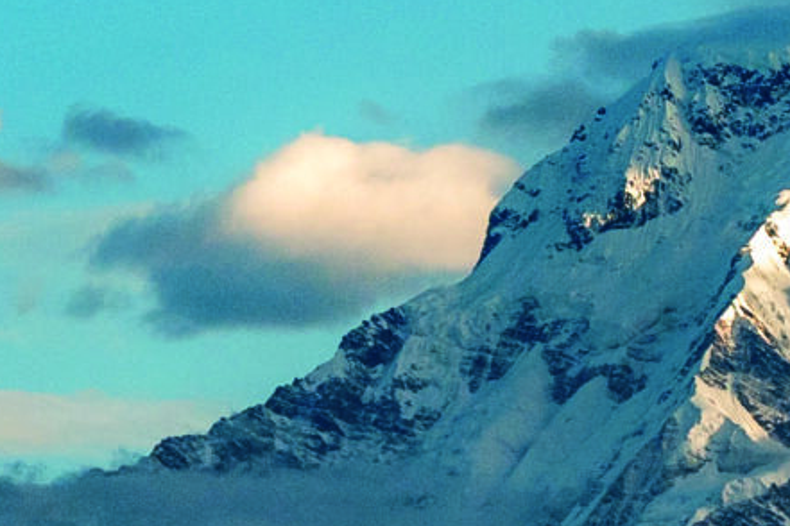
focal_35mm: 610
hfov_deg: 3.4
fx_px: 13385
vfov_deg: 2.3
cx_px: 1265
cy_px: 330
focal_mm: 70
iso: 800
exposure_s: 1/1600
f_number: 4
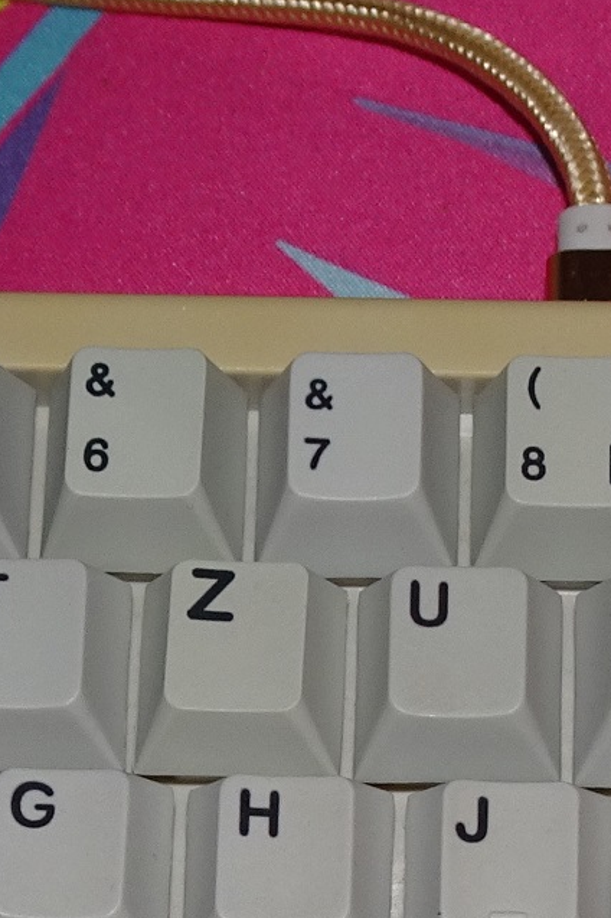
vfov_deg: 14.5
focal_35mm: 138
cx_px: 333
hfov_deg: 9.9
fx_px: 3517
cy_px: 1043
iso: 80
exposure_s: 1/40
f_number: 4
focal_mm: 5.61
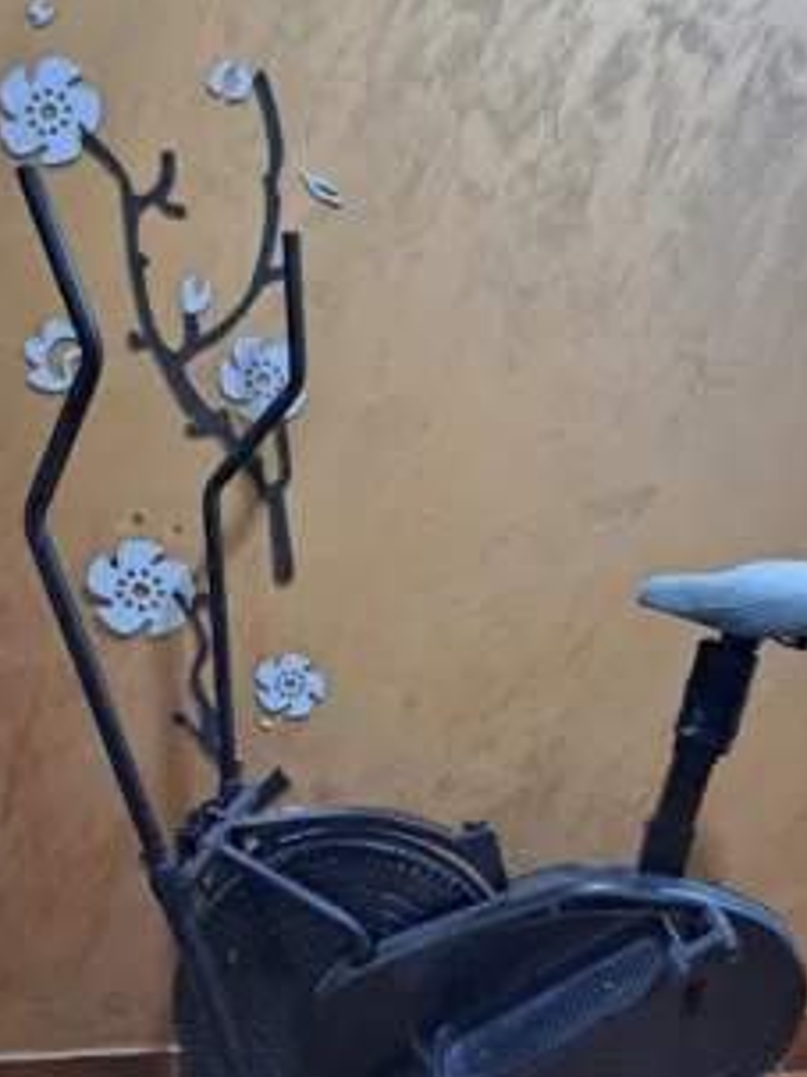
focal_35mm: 33
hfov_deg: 42.9
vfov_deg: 54.7
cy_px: 679
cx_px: 444
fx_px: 1026
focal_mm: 4.65
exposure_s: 1/25
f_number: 1.8
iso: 400
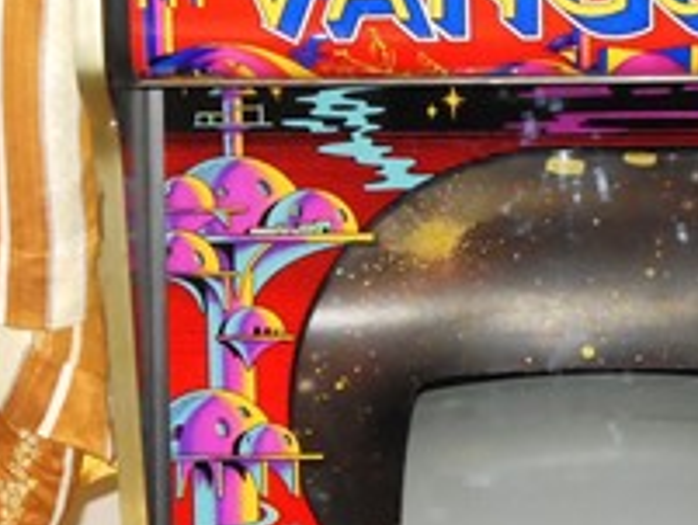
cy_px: 341
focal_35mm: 169
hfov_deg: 11.6
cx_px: 629
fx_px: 3410
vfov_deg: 8.8
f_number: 4.4
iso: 1600
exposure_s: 1/60
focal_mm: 13.6
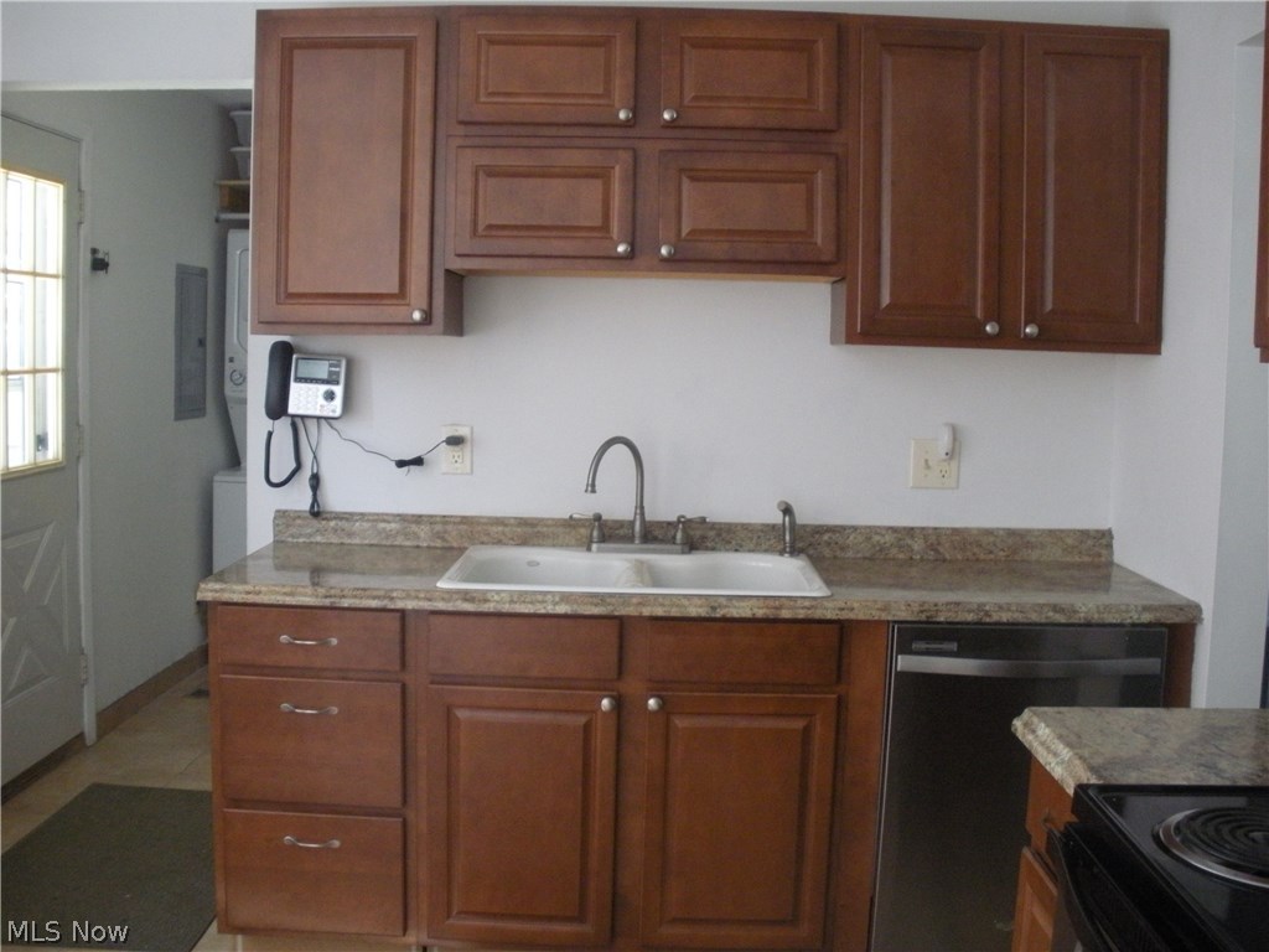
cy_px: 476
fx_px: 1320
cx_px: 634
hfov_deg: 51.4
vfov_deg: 39.7
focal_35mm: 36
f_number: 3.5
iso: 400
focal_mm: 6.3
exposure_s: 1/35.1
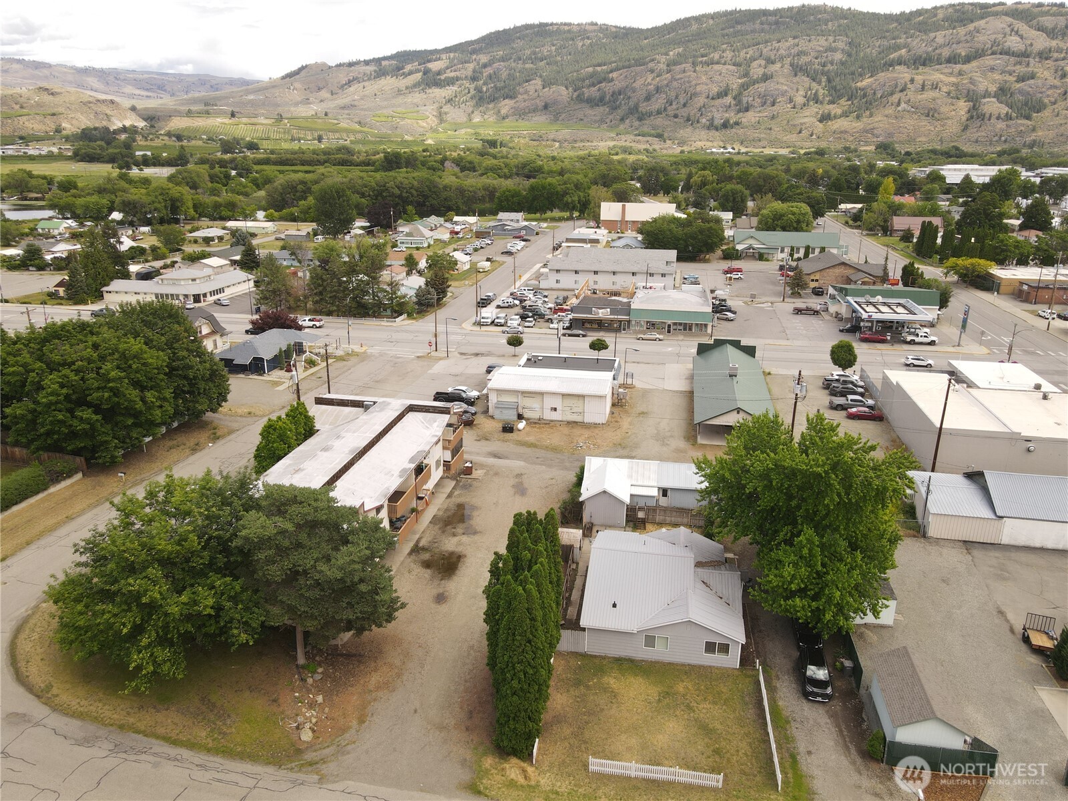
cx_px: 534
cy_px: 400
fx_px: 740
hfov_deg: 71.6
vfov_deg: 56.8
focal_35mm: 24
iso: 100
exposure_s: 1/320
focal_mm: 4.5
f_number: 2.8
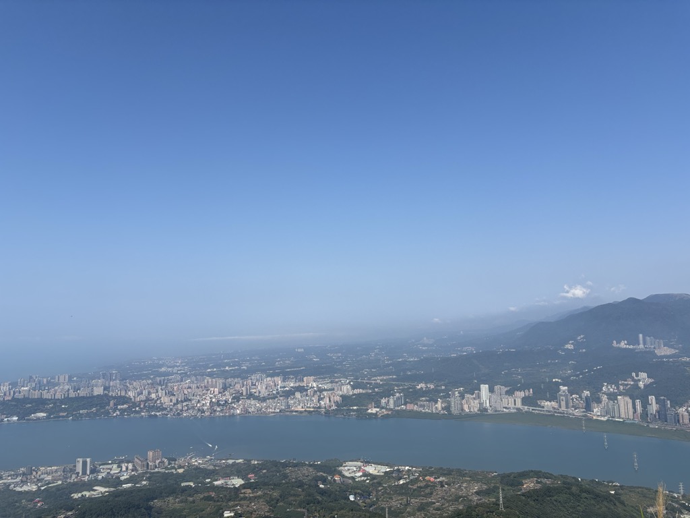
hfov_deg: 67.3
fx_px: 518
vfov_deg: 53.1
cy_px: 259
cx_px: 345
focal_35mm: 26
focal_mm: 5.96
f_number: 1.6
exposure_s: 1/4425
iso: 50
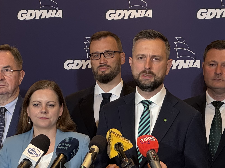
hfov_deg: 10.4
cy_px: 174
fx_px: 1235
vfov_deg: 7.8
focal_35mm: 190
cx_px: 164
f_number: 2.8
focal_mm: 9
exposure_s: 1/50
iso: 200
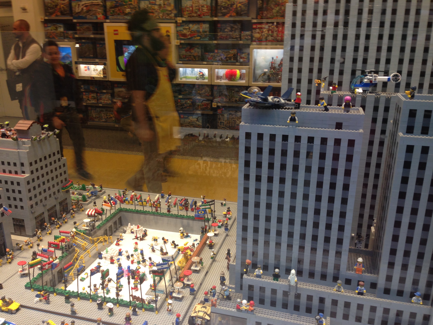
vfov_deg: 42.9
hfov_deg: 55.4
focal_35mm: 33
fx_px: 413
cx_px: 216
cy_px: 162
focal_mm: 4.12
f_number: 2.4
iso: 50
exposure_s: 1/20
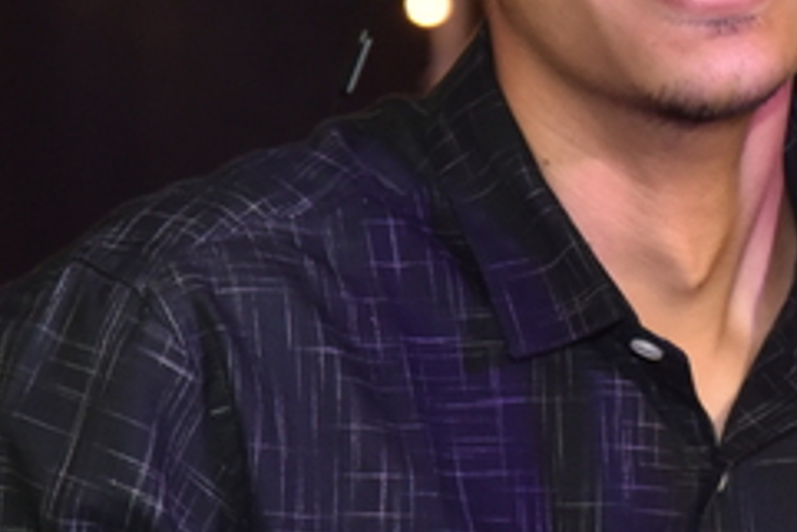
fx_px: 11895
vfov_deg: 2.6
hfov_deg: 3.8
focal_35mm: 537
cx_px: 830
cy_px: 61
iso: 1250
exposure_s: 1/160
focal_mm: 120
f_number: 4.5
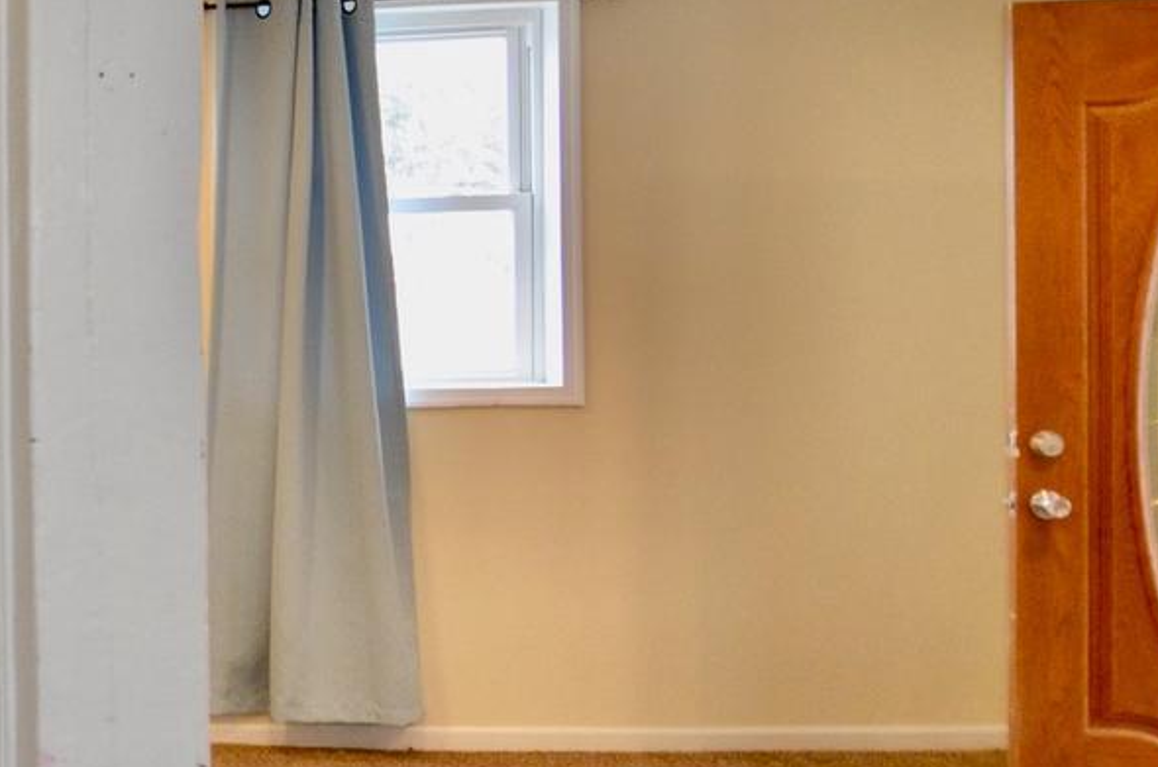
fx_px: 4013
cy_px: 320
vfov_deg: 10.9
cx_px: -734
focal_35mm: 125
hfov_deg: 14.9
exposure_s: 1/60
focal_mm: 24
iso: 560
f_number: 4
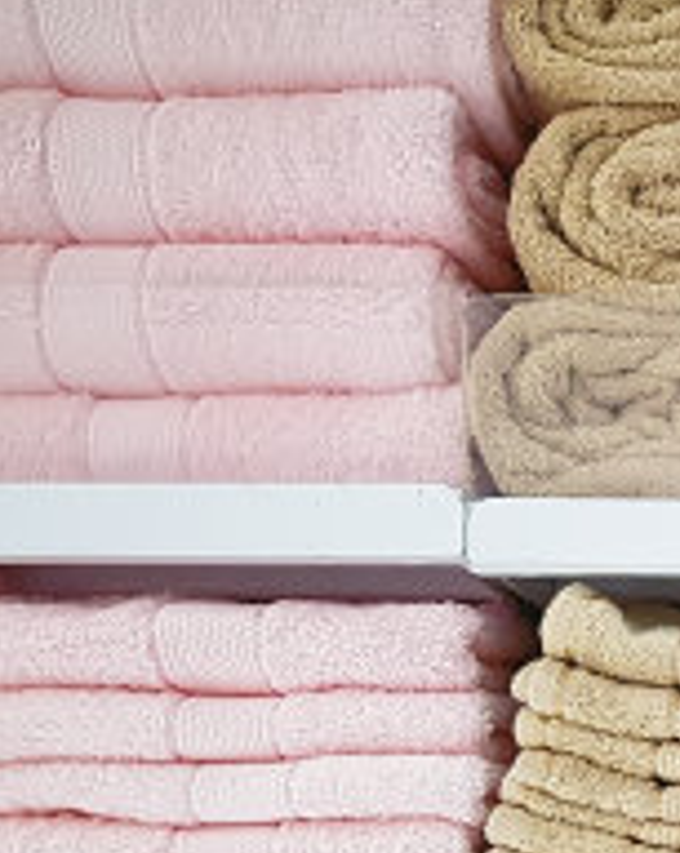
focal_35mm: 81
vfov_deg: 22.0
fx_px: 2043
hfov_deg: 16.1
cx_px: 1204
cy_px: 993
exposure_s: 1/33
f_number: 1.7
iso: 200
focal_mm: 4.3
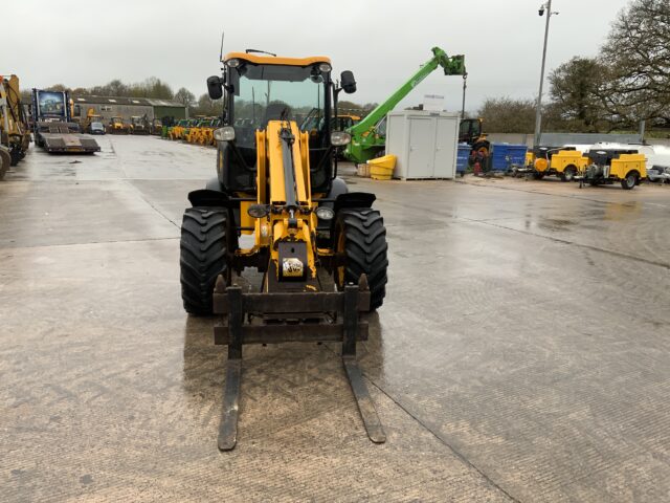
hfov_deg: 61.7
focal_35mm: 29
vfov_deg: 48.2
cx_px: 335
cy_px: 252
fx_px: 561
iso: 16
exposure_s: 1/268
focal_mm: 3
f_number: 1.8
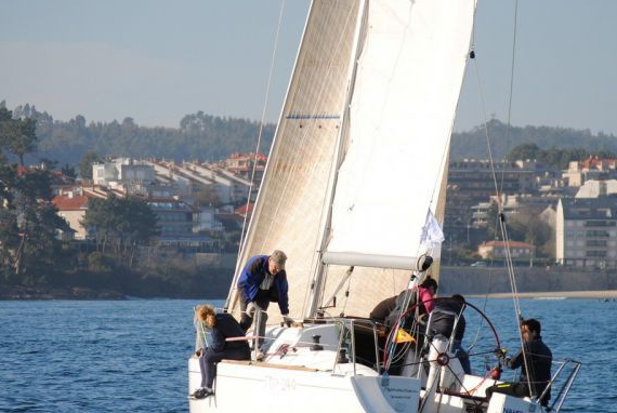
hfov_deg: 8.0
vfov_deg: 5.4
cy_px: 254
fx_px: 4411
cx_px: 321
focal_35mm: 257
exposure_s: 1/500
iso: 100
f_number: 5.6
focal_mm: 122
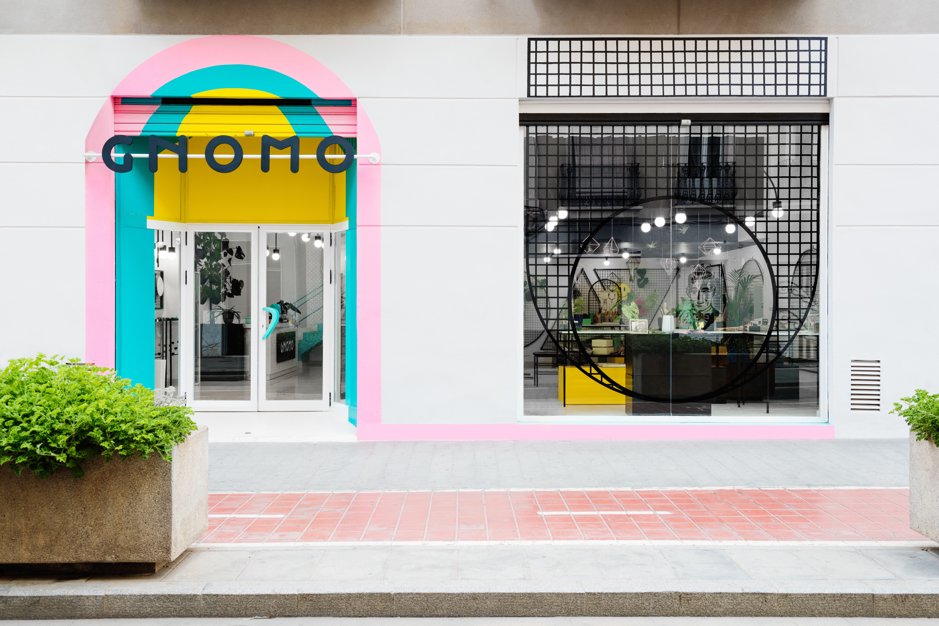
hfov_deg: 53.1
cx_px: 470
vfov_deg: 36.9
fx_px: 939
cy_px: 313
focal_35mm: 36
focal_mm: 36
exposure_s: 1/40
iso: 400
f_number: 8
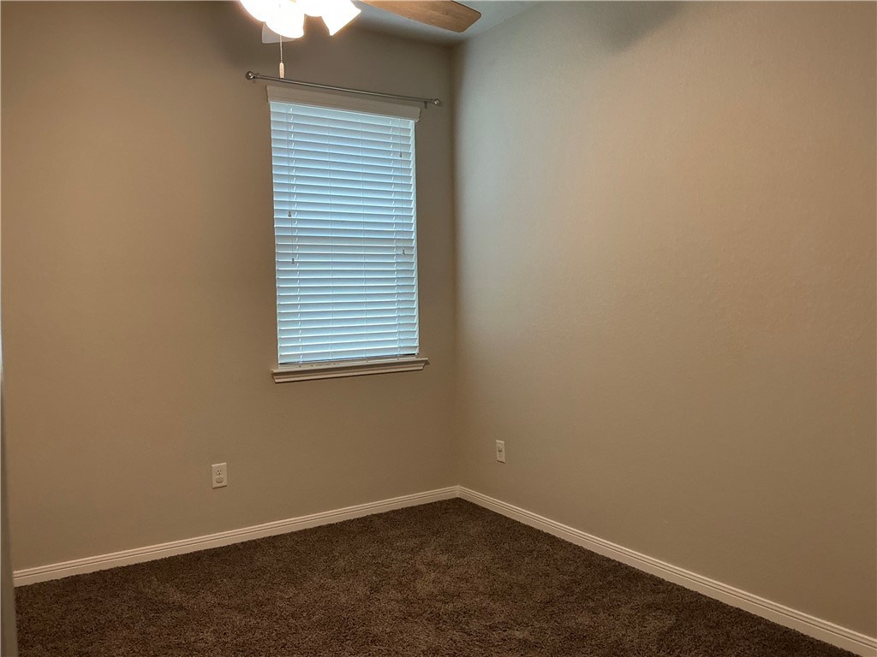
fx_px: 709
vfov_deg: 49.7
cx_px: 438
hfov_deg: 63.4
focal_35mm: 28
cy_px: 328
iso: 80
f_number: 1.8
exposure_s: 1/60
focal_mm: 3
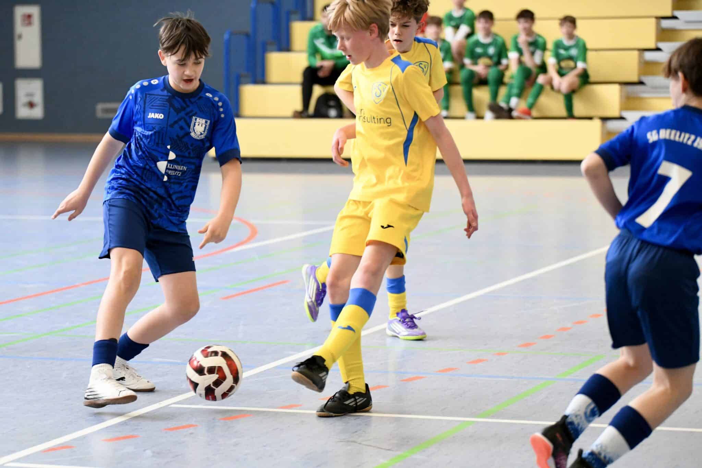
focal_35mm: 105
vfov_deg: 13.0
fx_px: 2047
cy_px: 234
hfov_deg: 19.5
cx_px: 351
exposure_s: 1/1250
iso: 5000
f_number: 2.8
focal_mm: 105
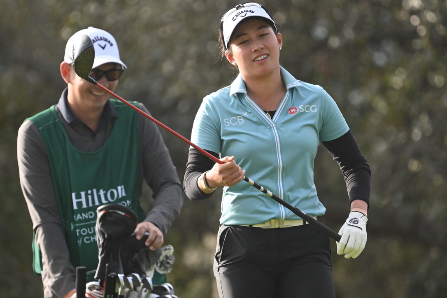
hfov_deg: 3.4
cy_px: 149
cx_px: 224
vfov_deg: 2.3
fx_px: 7449
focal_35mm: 600
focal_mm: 400
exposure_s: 1/3200
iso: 2000
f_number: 5.6
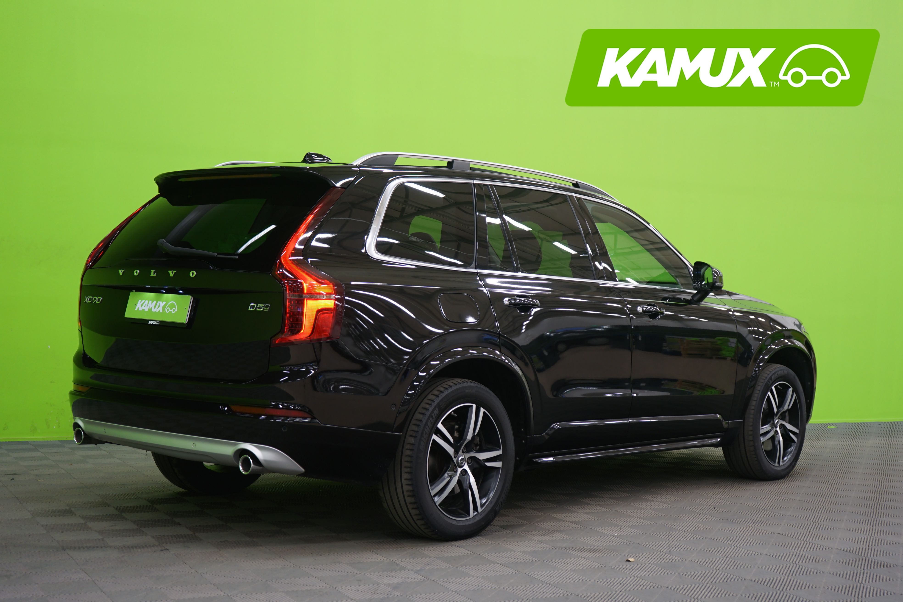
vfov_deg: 26.5
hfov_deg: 38.9
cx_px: 452
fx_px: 1279
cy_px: 301
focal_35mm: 51
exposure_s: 1/8
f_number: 4.5
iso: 400
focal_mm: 51
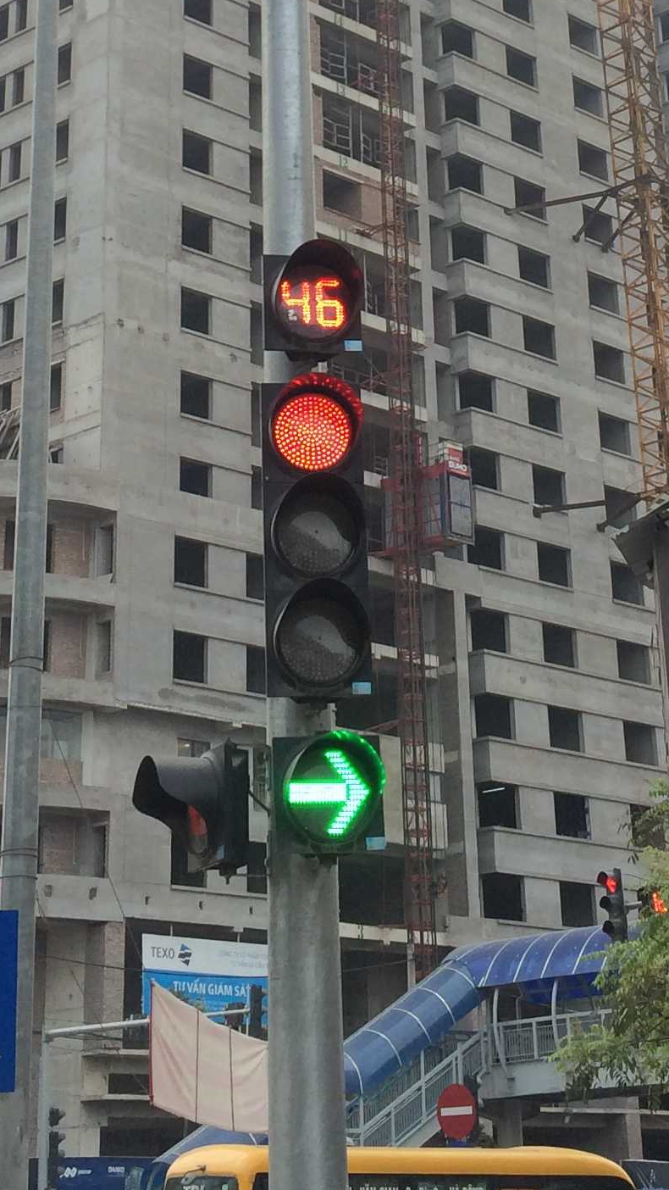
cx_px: 330
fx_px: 2396
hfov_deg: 15.9
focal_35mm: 76
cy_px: 18
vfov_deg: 26.5
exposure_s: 1/707
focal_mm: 4.12
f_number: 2.2
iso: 32
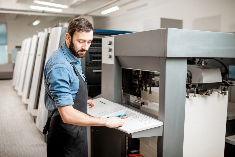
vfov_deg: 37.9
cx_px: 118
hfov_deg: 54.4
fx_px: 228
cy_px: 78
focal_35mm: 35
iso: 250
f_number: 2.2
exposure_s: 1/200
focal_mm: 35
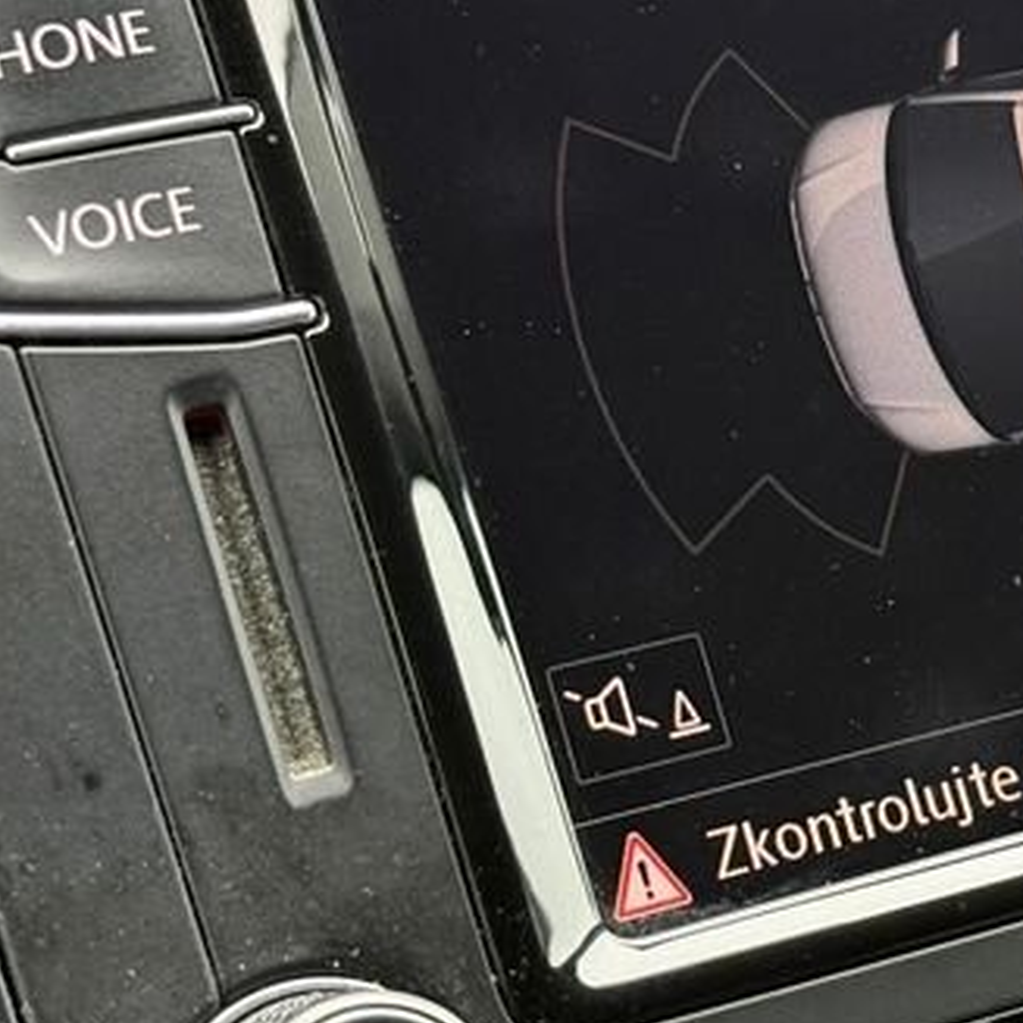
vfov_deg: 13.1
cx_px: 1070
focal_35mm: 133
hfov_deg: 12.9
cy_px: 341
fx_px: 4447
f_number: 1.78
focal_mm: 6.76
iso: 250
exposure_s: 1/50
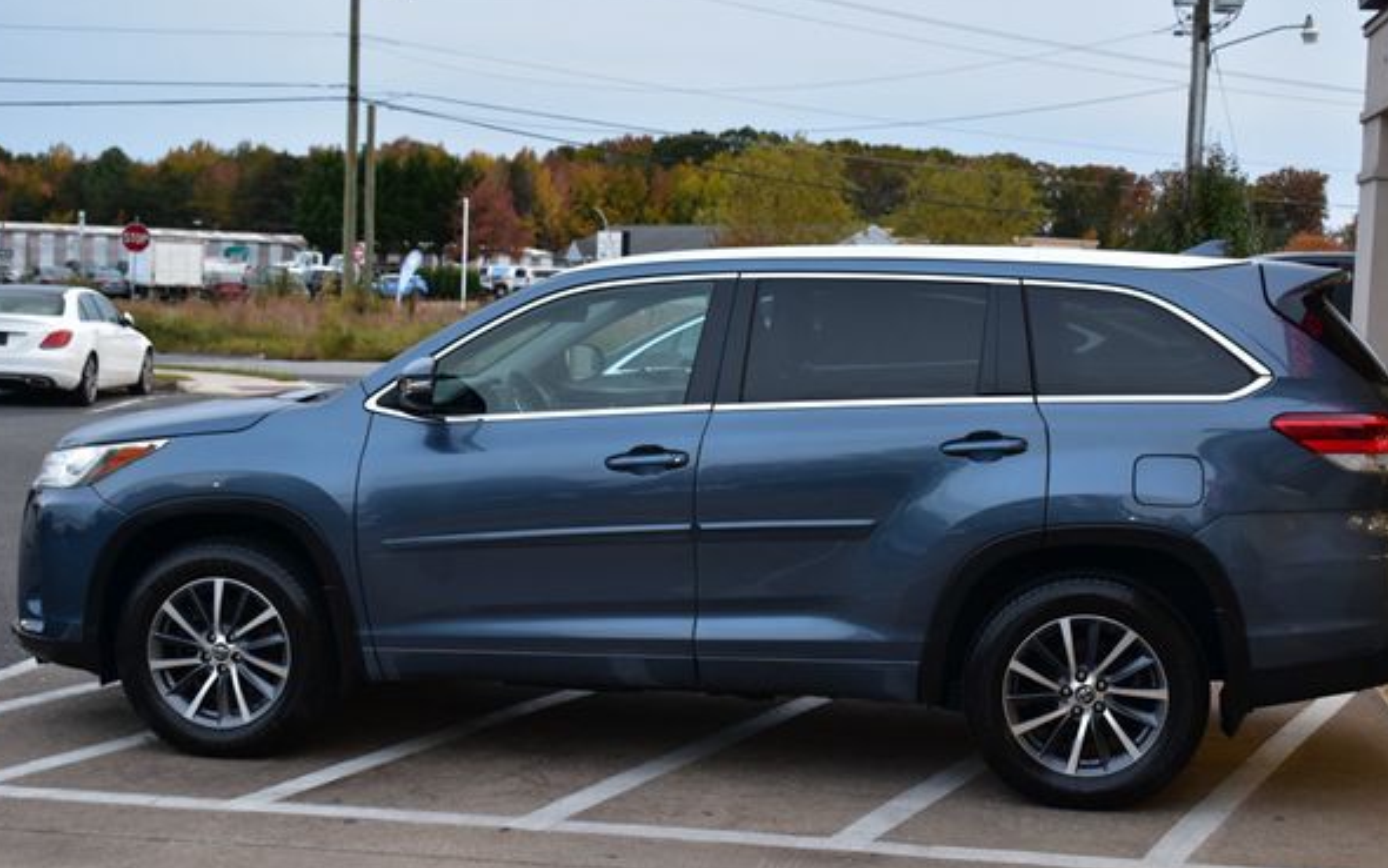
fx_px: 2005
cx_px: 720
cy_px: 447
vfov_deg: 24.4
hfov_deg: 38.2
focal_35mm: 53
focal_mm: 32
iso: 400
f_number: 6.3
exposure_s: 1/15
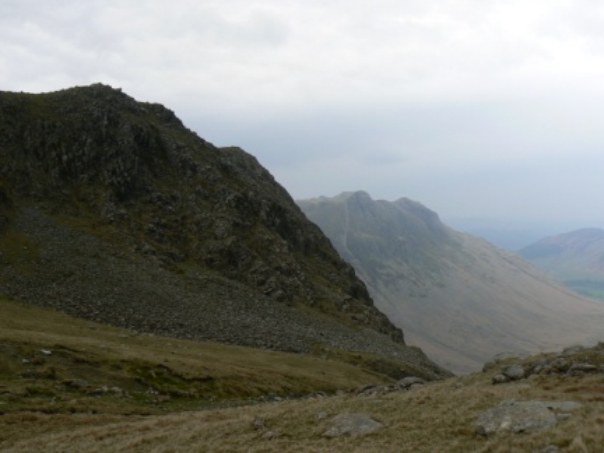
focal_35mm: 36
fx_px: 628
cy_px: 226
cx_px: 302
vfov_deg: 39.7
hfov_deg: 51.4
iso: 80
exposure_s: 1/200
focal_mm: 6
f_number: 5.6
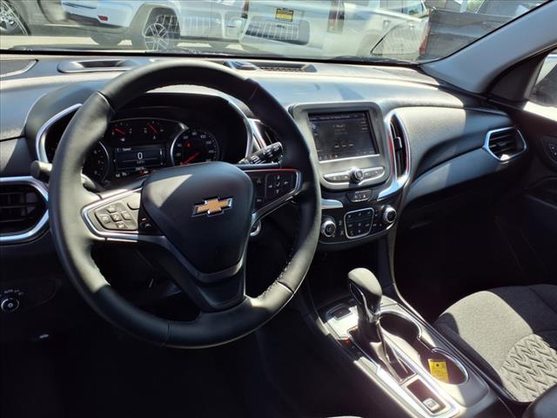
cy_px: 209
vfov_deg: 51.4
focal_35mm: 27
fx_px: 434
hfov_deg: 65.3
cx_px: 278
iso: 40
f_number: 1.9
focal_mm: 3.58
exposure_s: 1/333
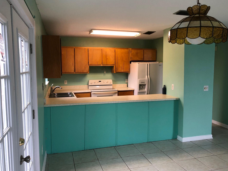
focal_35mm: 30
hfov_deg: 60.0
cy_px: 87
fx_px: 198
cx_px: 117
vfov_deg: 46.8
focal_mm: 3.99
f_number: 1.8
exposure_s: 1/30
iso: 25
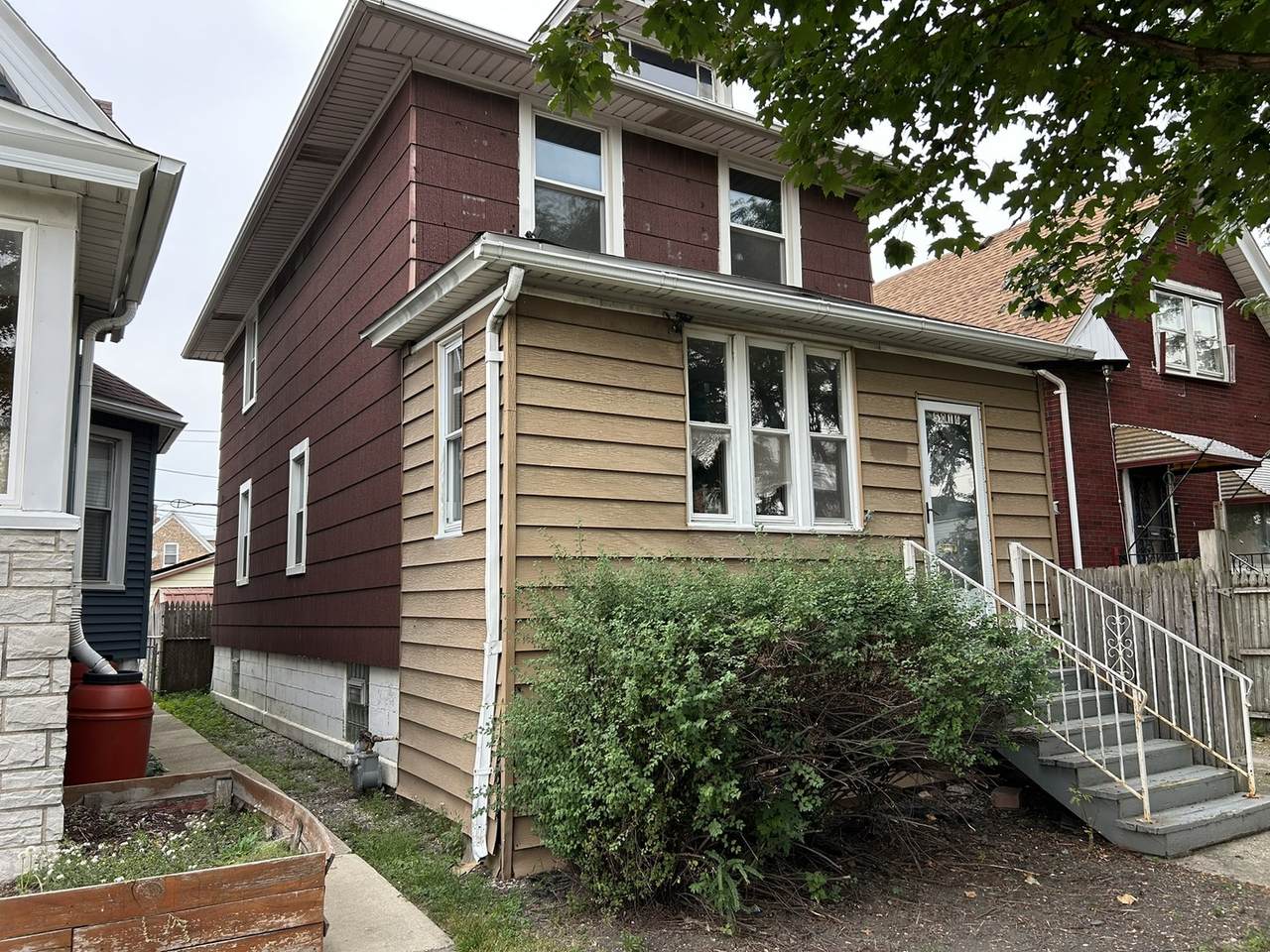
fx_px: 954
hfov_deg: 67.3
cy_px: 476
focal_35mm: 26
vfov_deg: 53.1
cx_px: 635
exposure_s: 1/121
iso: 64
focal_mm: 5.7
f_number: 1.5
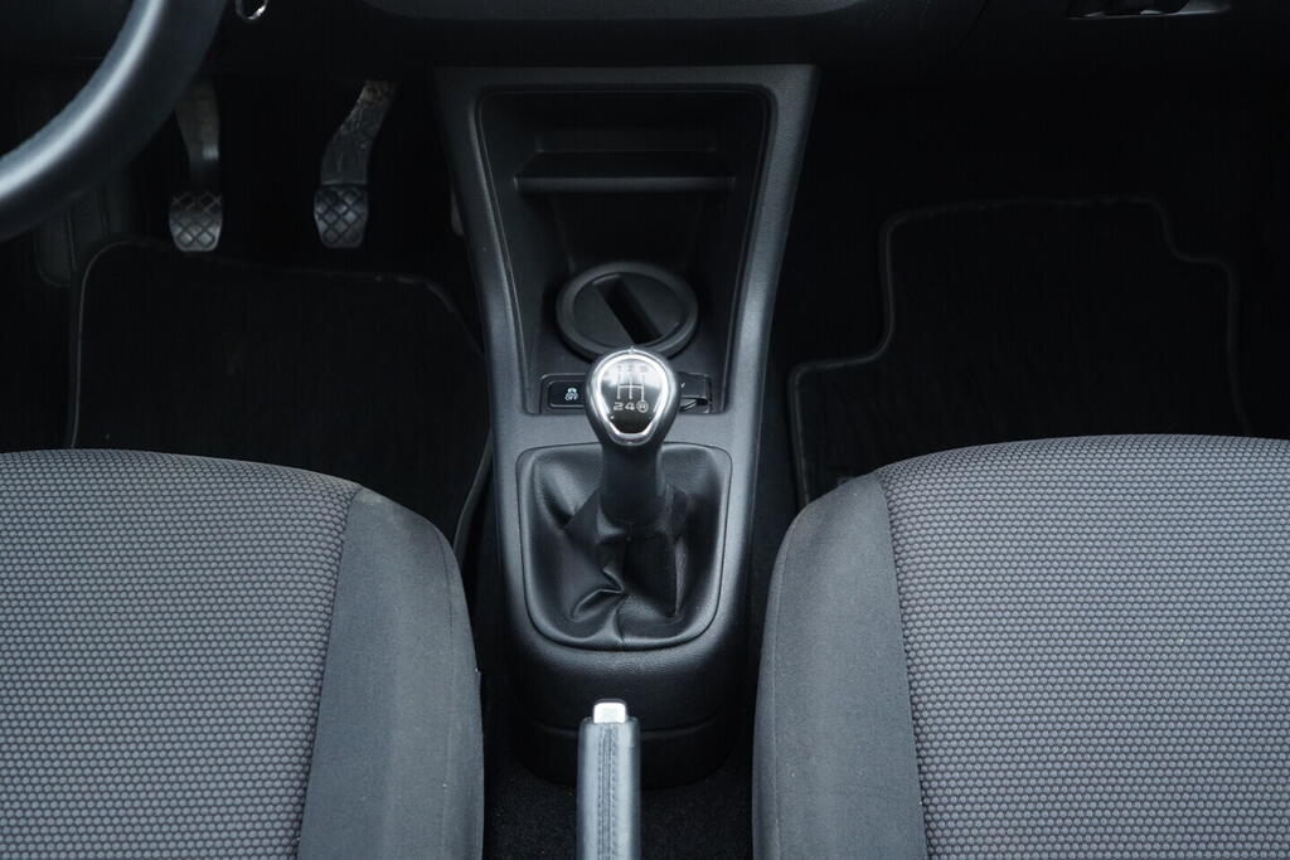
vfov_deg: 36.9
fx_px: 1290
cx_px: 645
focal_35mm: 36
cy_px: 430
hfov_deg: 53.1
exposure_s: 1/40
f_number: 2.8
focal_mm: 24
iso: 640
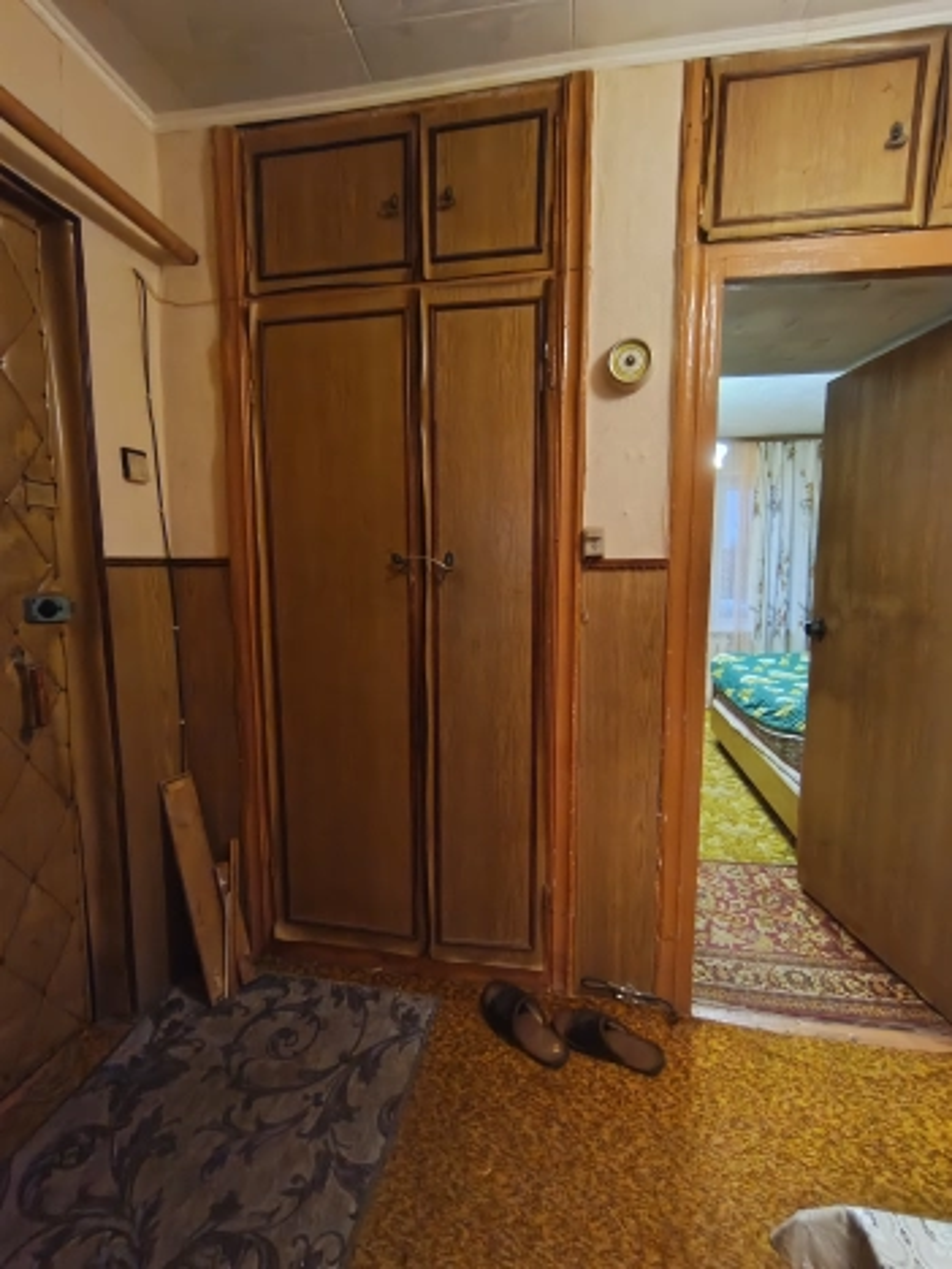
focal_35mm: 15
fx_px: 550
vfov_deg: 98.2
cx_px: 476
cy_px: 634
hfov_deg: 81.7
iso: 903
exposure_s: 1/16.7
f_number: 2.2
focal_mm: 1.65
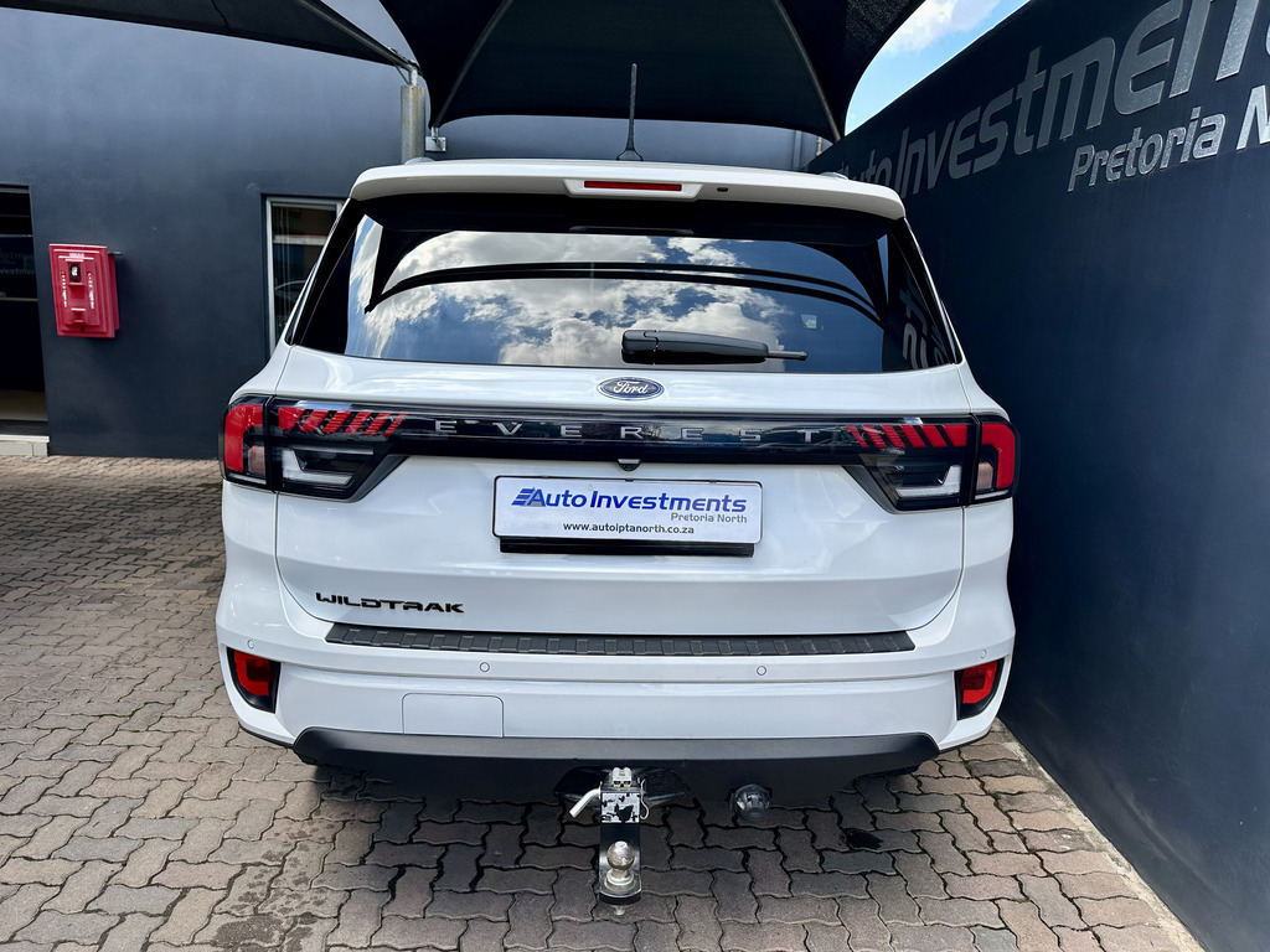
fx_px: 881
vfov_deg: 56.8
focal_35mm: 24
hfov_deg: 71.6
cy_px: 476
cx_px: 635
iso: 80
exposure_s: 1/1517
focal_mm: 6.86
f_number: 1.78
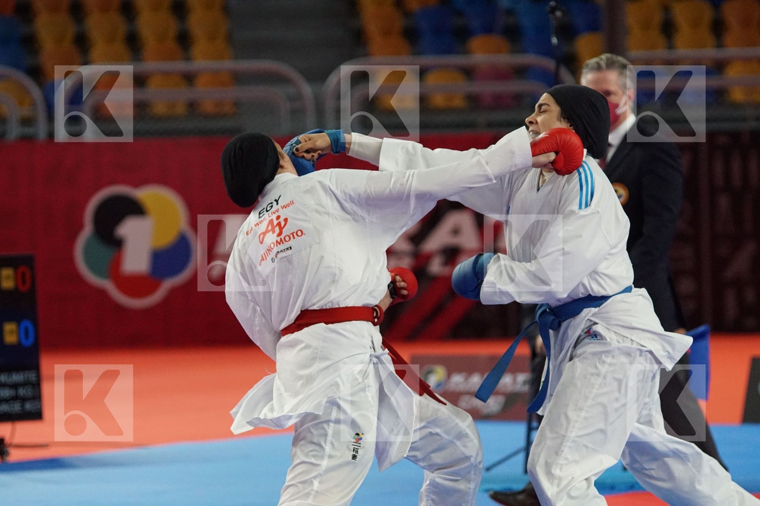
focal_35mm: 210
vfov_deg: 6.5
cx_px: 380
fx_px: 4433
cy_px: 253
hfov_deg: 9.8
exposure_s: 1/2000
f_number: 2.8
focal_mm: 140
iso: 3200
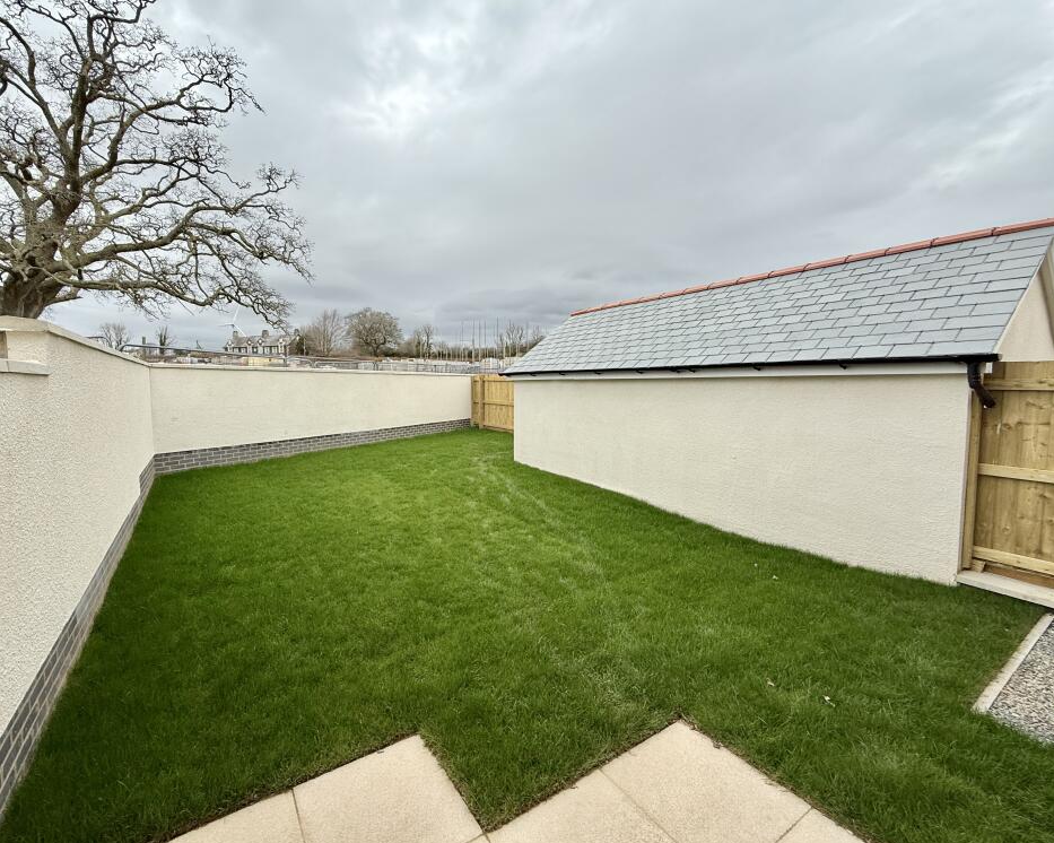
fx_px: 468
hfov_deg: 96.6
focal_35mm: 15
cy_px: 416
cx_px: 487
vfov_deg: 84.0
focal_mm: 2.22
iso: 50
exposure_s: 1/545
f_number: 2.2
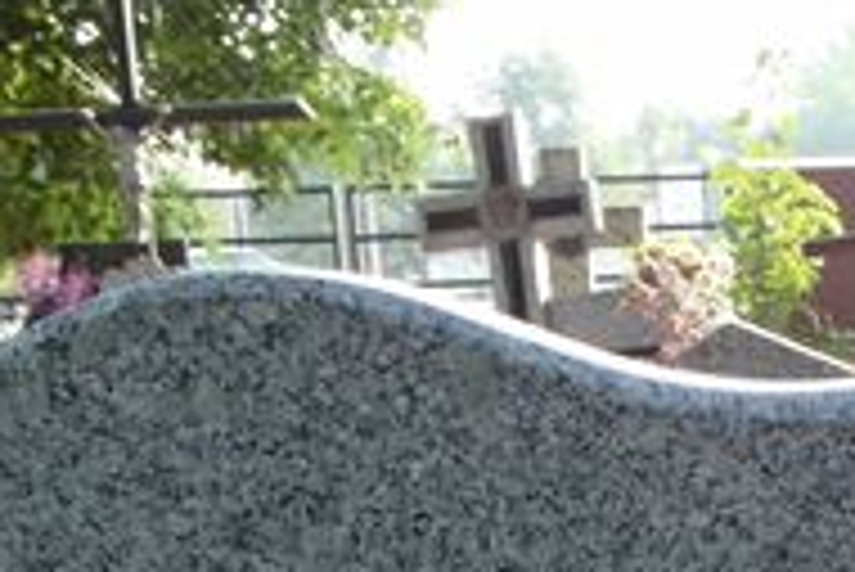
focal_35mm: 84
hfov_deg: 23.3
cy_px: 1036
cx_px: 824
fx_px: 1996
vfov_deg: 14.3
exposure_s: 1/90
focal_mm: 5.2
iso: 100
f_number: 3.4
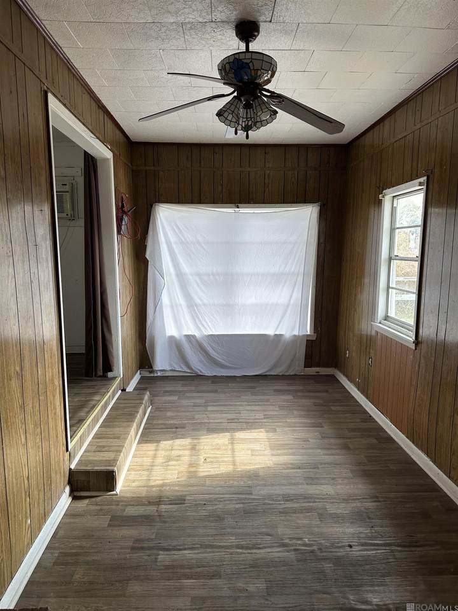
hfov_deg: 56.8
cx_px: 229
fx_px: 423
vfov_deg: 71.6
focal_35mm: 24
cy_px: 306
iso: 80
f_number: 1.78
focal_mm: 6.86
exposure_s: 1/264
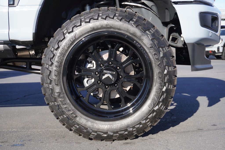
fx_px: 347
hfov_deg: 35.9
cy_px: 75
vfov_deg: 24.4
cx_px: 112
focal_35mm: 56
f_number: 5.6
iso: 100
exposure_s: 1/200
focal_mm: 37
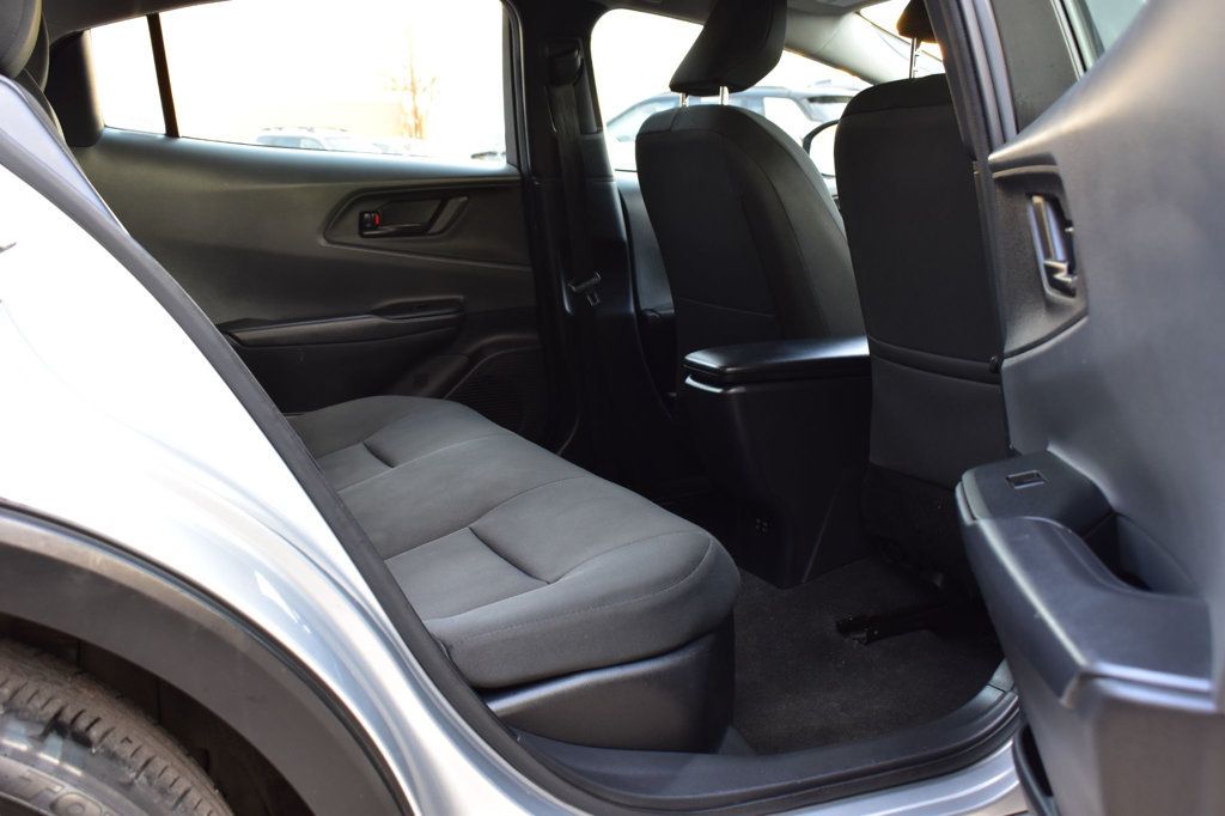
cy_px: 408
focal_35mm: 38
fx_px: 1276
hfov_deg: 51.3
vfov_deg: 35.5
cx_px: 612
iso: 500
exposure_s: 1/15
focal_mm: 25
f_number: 6.3
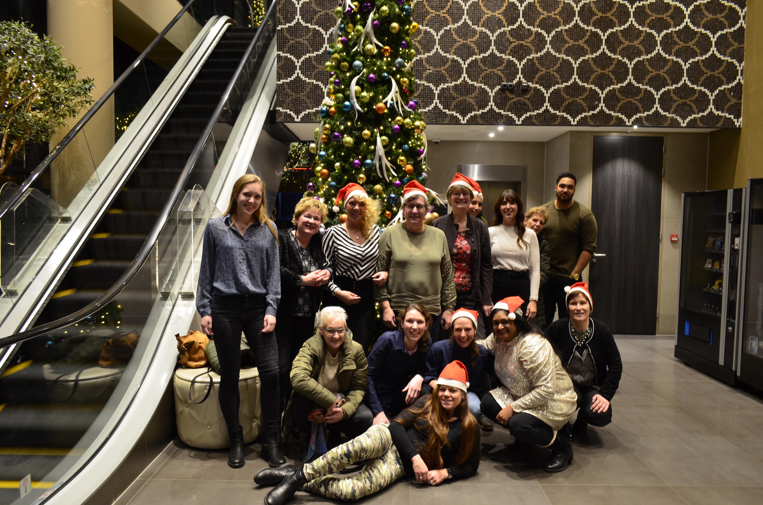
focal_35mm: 27
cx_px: 382
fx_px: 571
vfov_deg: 47.7
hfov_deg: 67.5
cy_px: 252
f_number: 5.6
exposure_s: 1/8
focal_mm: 18
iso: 800
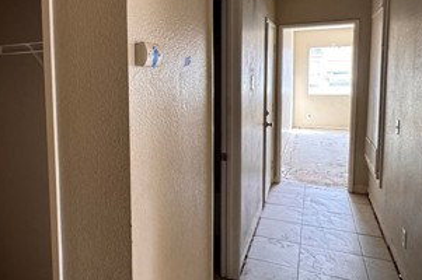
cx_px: 104
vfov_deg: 41.9
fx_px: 363
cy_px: 102
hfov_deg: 57.2
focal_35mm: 31
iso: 250
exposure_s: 1/99
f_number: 2.2
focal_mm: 2.22
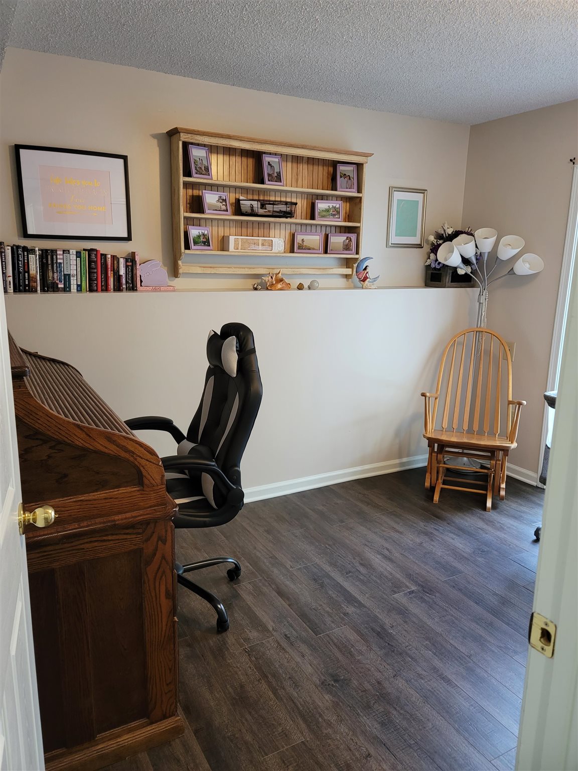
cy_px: 386
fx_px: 557
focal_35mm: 25
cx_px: 289
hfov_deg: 54.9
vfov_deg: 69.4
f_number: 1.8
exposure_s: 1/39
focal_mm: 7
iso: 400
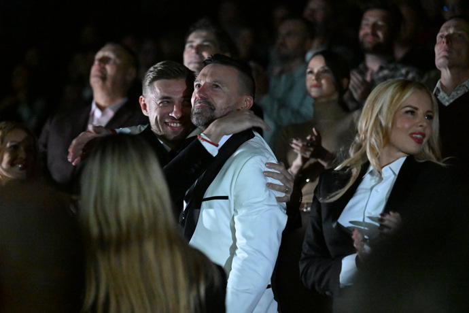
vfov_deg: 11.0
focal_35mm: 125
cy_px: 156
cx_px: 234
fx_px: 1628
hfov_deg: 16.4
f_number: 2.8
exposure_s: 1/100
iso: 25600
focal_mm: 125
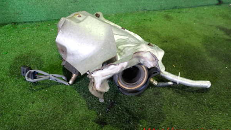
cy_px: 49
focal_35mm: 33
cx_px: 115
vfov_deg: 35.4
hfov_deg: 59.5
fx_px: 202
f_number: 2.3
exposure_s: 1/30
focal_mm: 5.4
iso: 400
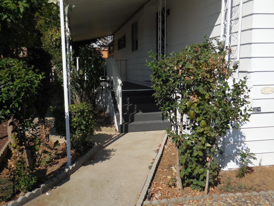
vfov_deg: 42.9
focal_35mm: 33
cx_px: 137
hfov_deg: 55.4
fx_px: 261
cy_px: 103
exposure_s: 1/1600
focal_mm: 5.9
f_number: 3.7
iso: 125
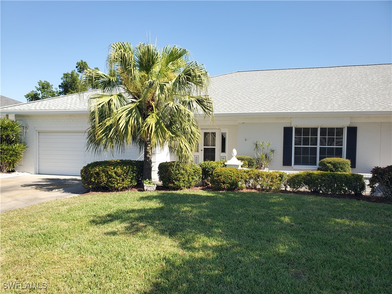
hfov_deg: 67.3
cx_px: 196
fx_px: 294
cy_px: 147
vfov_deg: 53.1
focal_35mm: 26
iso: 50
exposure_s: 1/820
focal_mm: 4.3
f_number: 2.4
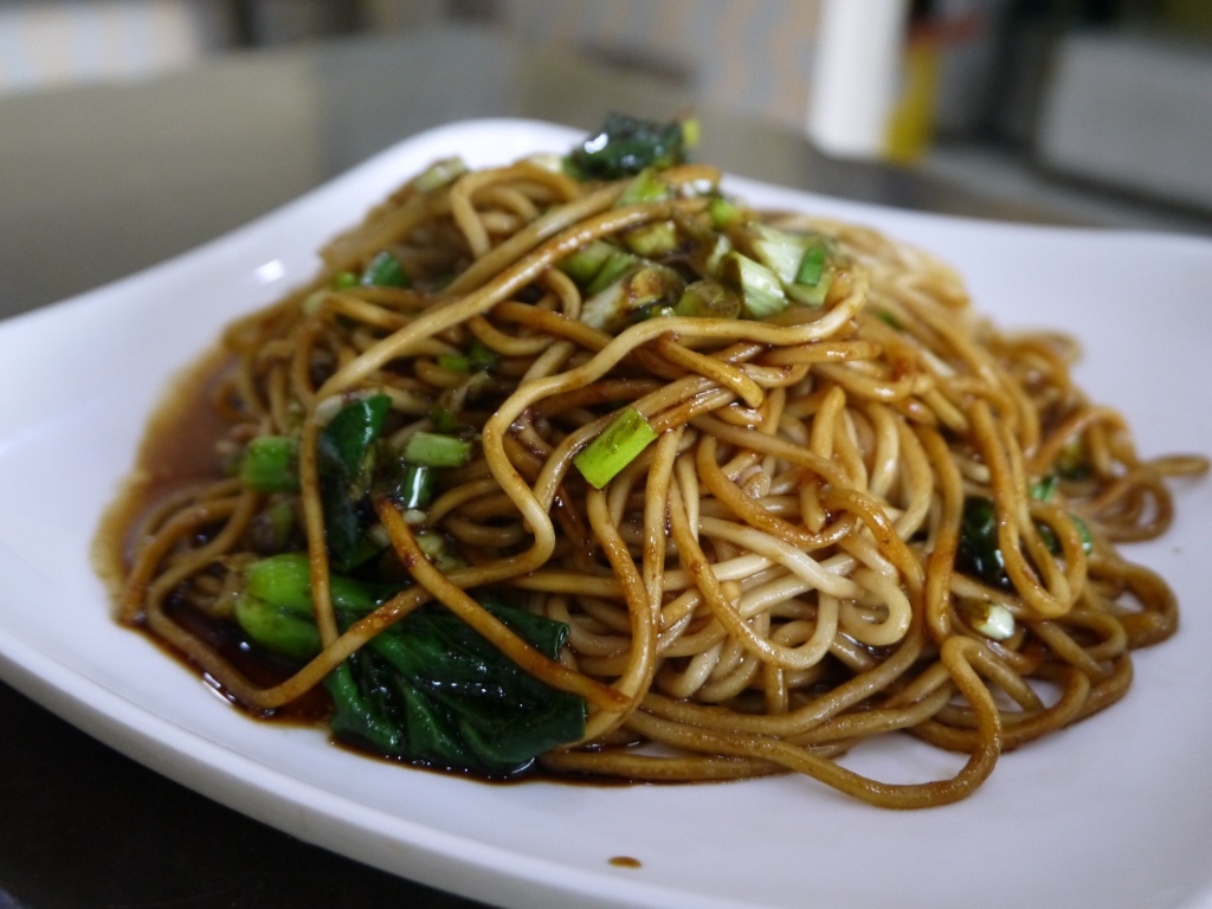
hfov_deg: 51.4
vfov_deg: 39.7
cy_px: 454
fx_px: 1260
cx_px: 606
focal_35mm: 36
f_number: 4.2
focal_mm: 18
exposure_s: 1/60
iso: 1000
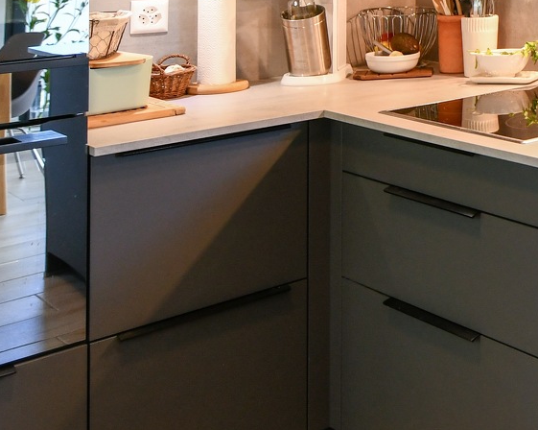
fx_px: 955
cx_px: 840
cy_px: -99
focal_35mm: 60
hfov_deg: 23.8
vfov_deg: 23.1
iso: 400
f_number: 3.5
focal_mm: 14
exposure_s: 1/50
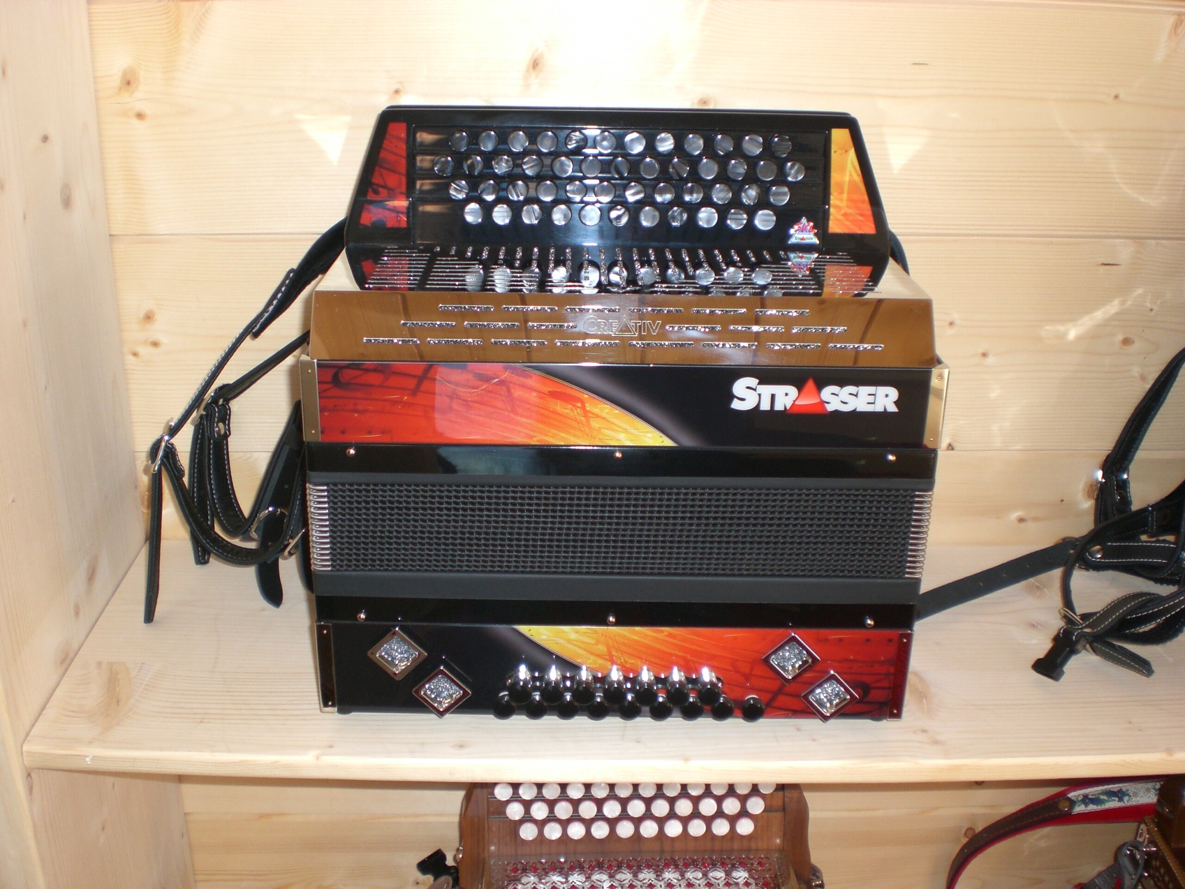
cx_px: 592
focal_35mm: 38
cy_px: 444
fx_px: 1301
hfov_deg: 49.0
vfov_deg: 37.7
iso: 100
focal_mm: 6.3
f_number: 3.1
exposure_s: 1/60
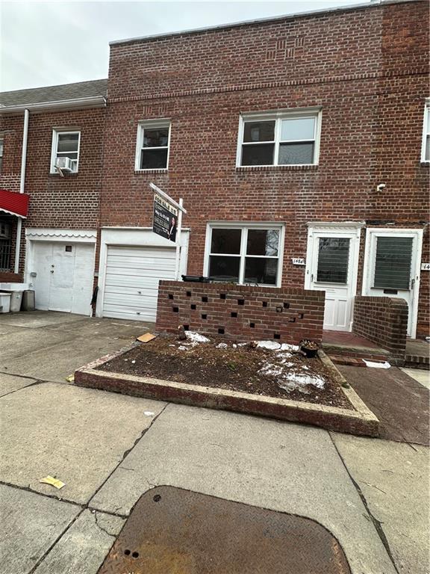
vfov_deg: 102.1
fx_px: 232
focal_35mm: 14
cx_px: 215
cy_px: 287
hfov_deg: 85.7
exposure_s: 1/413
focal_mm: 2.22
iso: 40
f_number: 2.2
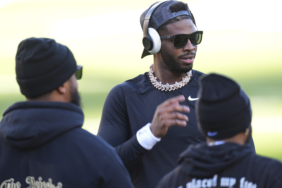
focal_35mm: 600
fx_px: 4700
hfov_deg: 3.4
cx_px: 141
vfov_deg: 2.3
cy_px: 94
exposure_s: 1/200
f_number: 4
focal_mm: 600
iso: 400
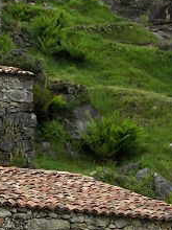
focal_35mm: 109
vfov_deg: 18.0
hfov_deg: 13.5
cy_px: 149
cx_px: 14
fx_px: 722
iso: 50
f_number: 2.8
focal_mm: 6
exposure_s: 1/250
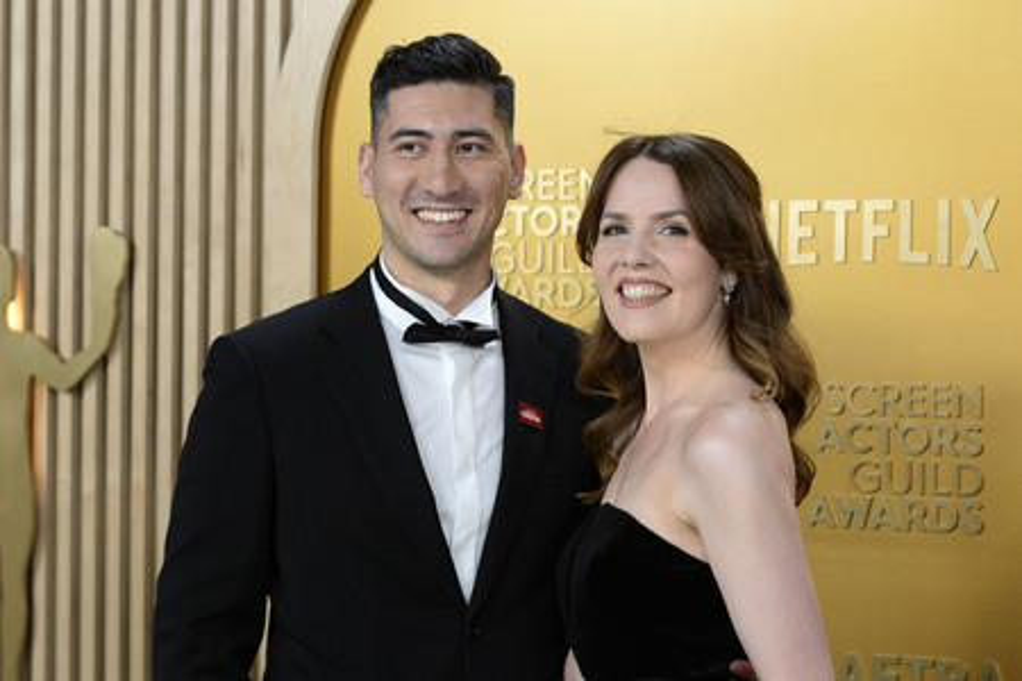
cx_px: 511
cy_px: 340
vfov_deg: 15.9
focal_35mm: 86
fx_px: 2441
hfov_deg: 23.6
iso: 2500
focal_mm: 86
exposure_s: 1/250
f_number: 5.6
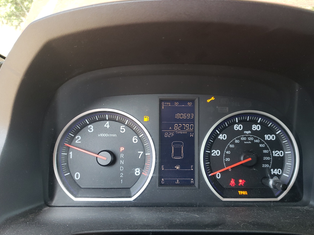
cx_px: 168
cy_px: 134
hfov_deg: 59.9
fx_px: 272
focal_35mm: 30
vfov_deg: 46.7
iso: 79
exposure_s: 1/120
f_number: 1.5
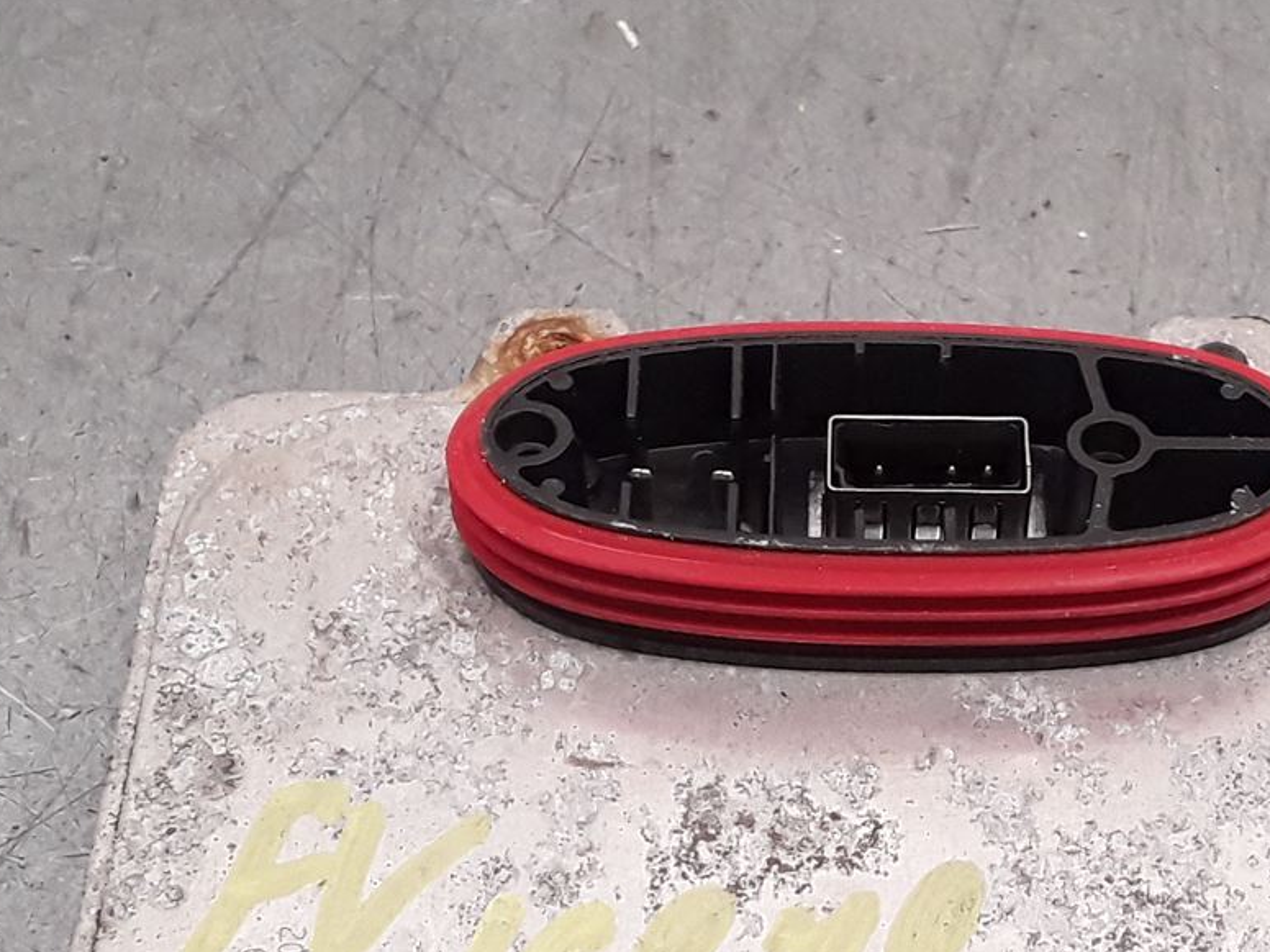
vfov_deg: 19.5
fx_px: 2715
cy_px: 882
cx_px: 893
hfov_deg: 26.1
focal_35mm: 74
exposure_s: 1/136
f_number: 1.9
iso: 100
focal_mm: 2.91
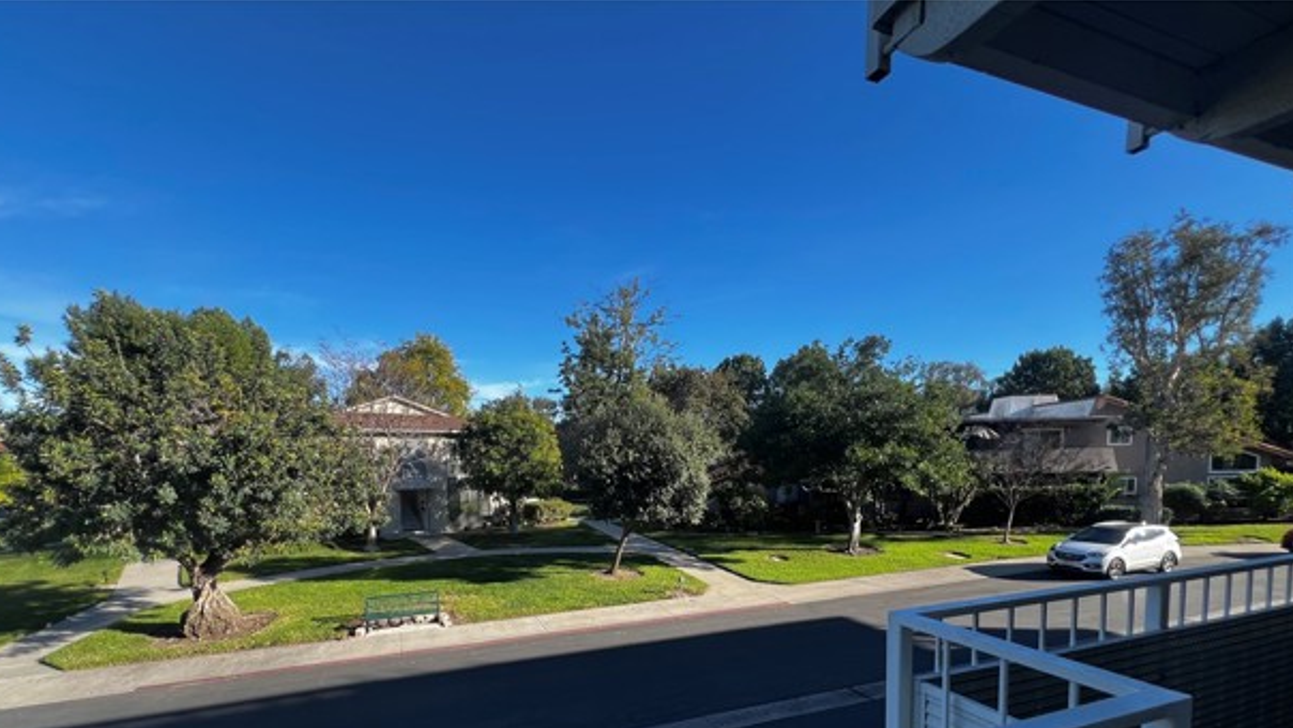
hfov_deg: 102.9
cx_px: 621
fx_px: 514
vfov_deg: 67.6
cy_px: 512
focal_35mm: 15
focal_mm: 1.57
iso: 32
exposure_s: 1/592
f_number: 1.8
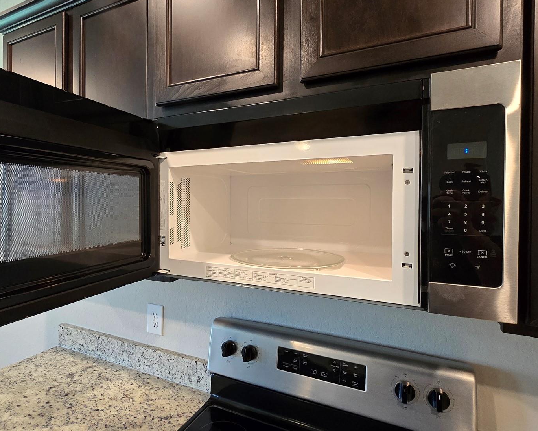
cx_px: 225
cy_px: 204
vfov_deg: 70.8
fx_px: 302
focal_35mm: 19
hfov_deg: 82.6
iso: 500
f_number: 2.2
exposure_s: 1/60
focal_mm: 2.2
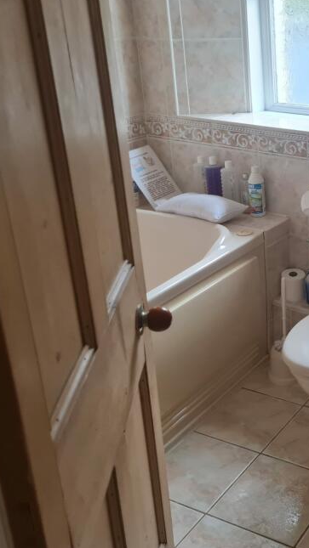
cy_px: 225
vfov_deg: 45.3
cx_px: 347
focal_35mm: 45
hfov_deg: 24.6
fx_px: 655
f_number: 1.8
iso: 200
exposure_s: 1/50
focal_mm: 5.4
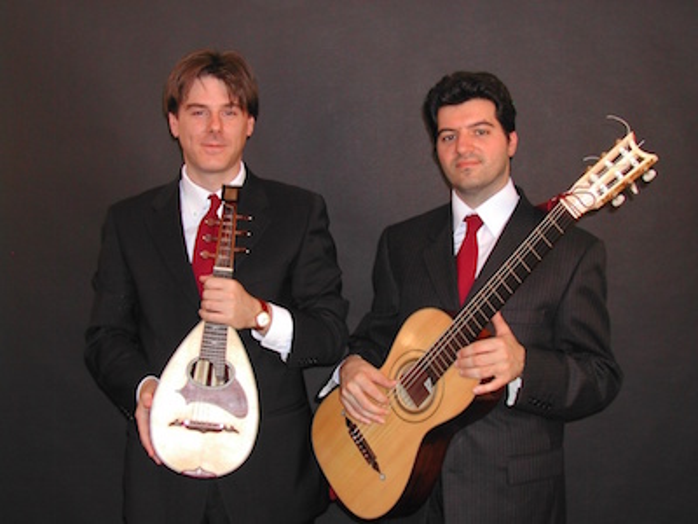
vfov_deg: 28.0
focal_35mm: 52
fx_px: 1049
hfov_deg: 36.8
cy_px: 262
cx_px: 349
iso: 141
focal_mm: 11.1
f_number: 3.2
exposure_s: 1/60
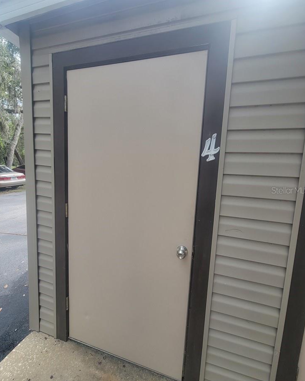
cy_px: 190
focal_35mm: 14
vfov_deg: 100.7
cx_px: 153
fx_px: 158
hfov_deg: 88.0
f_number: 2.2
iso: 50
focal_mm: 2.2
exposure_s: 1/273
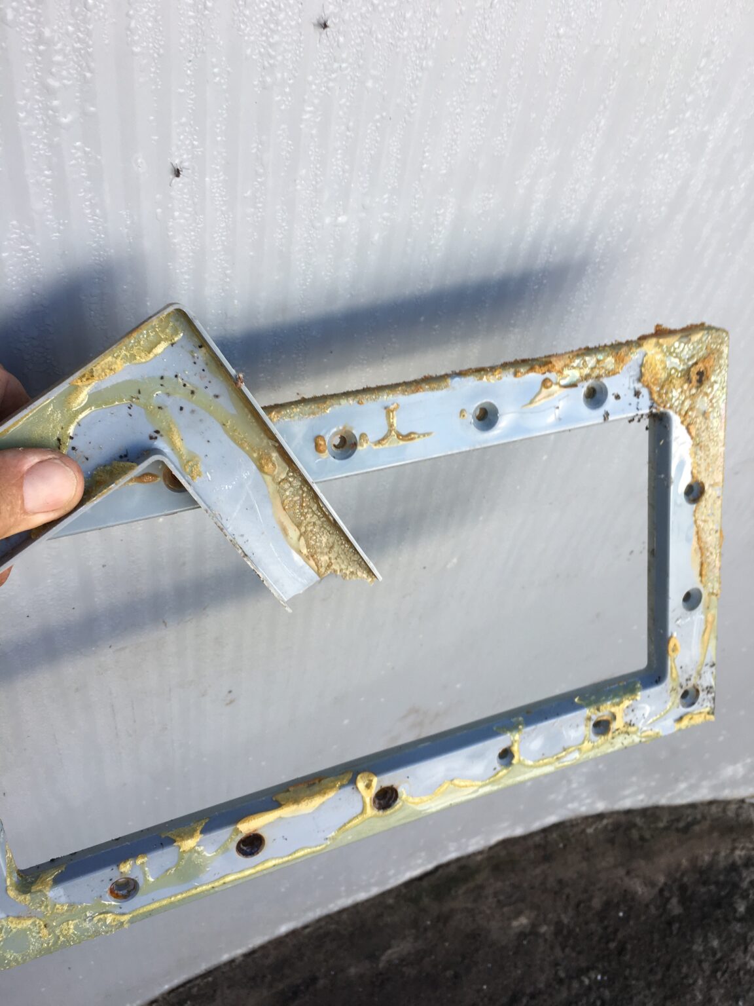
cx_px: 377
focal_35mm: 29
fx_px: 842
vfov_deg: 61.7
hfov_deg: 48.2
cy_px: 503
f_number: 2.2
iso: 25
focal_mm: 4.15
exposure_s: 1/217
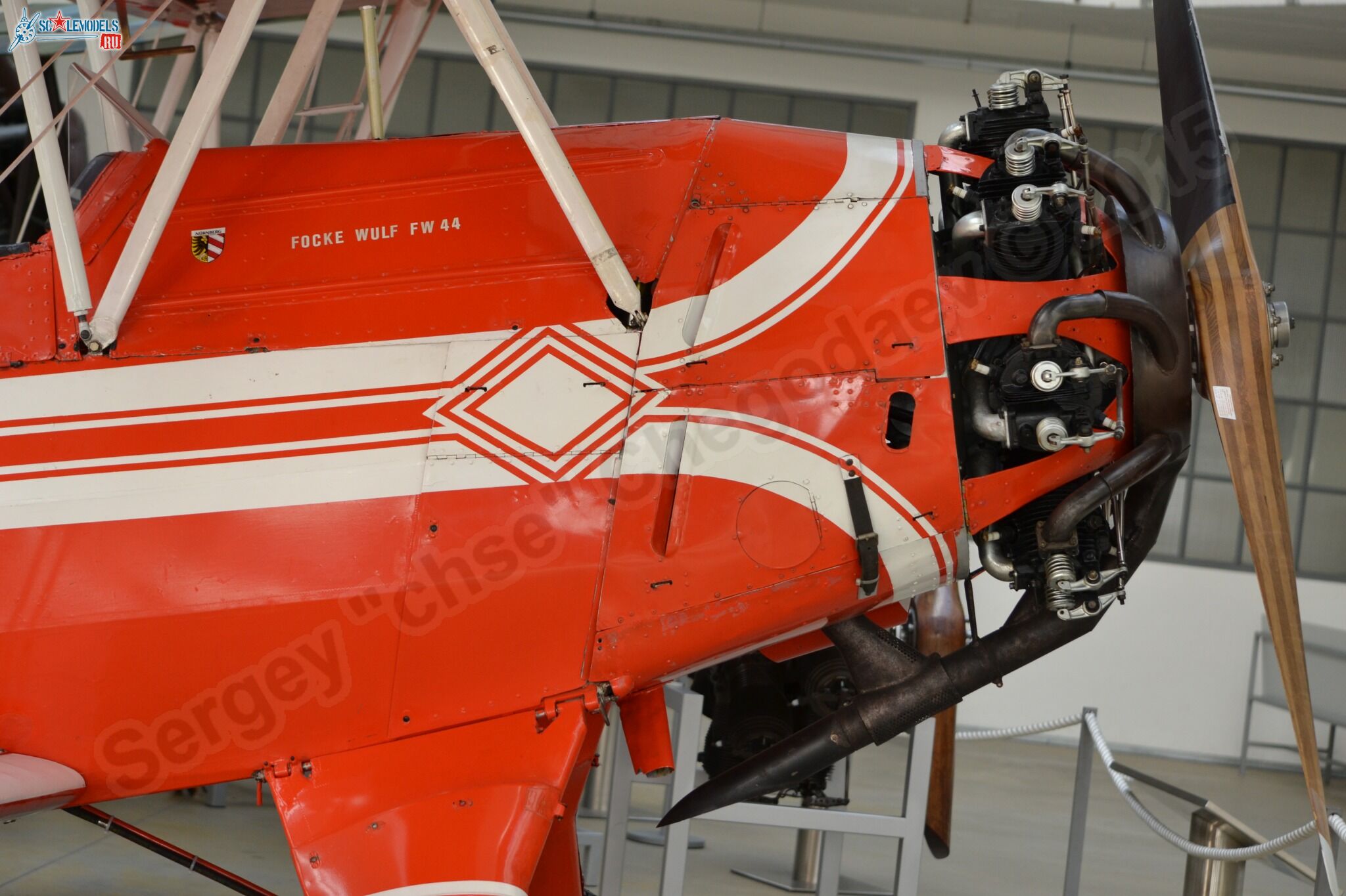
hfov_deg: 20.0
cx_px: 673
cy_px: 448
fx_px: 3813
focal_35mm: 102
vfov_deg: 13.4
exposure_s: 1/80
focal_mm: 68
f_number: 4.5
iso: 400
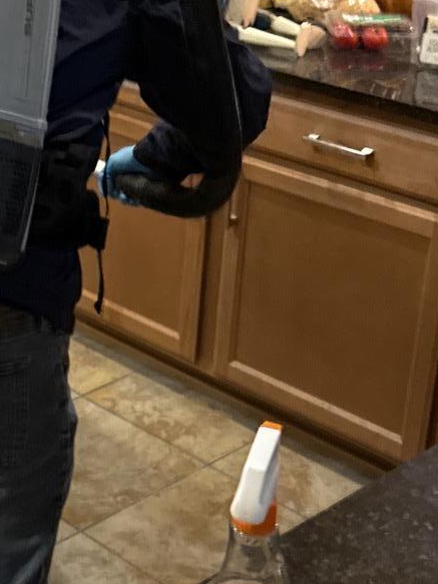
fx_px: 1333
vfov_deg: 24.7
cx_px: -73
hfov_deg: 17.8
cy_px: 257
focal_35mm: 79
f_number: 1.78
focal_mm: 6.76
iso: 320
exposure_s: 1/60
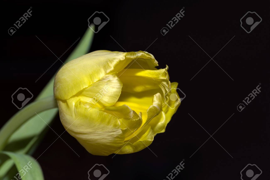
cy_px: 90
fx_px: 750
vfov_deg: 13.7
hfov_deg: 20.4
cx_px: 135
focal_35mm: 100
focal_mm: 100
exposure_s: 1/200
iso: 100
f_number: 9
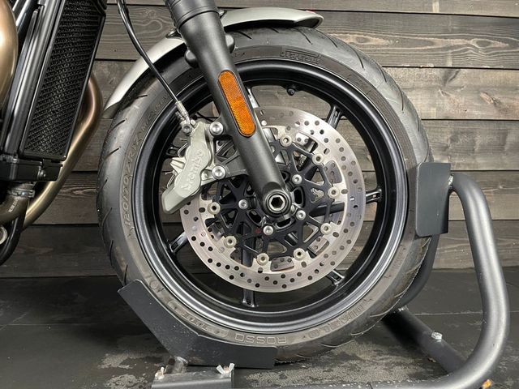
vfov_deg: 53.1
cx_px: 260
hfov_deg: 67.3
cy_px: 194
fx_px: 390
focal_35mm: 26
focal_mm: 4.2
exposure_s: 1/33
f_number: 1.6
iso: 400
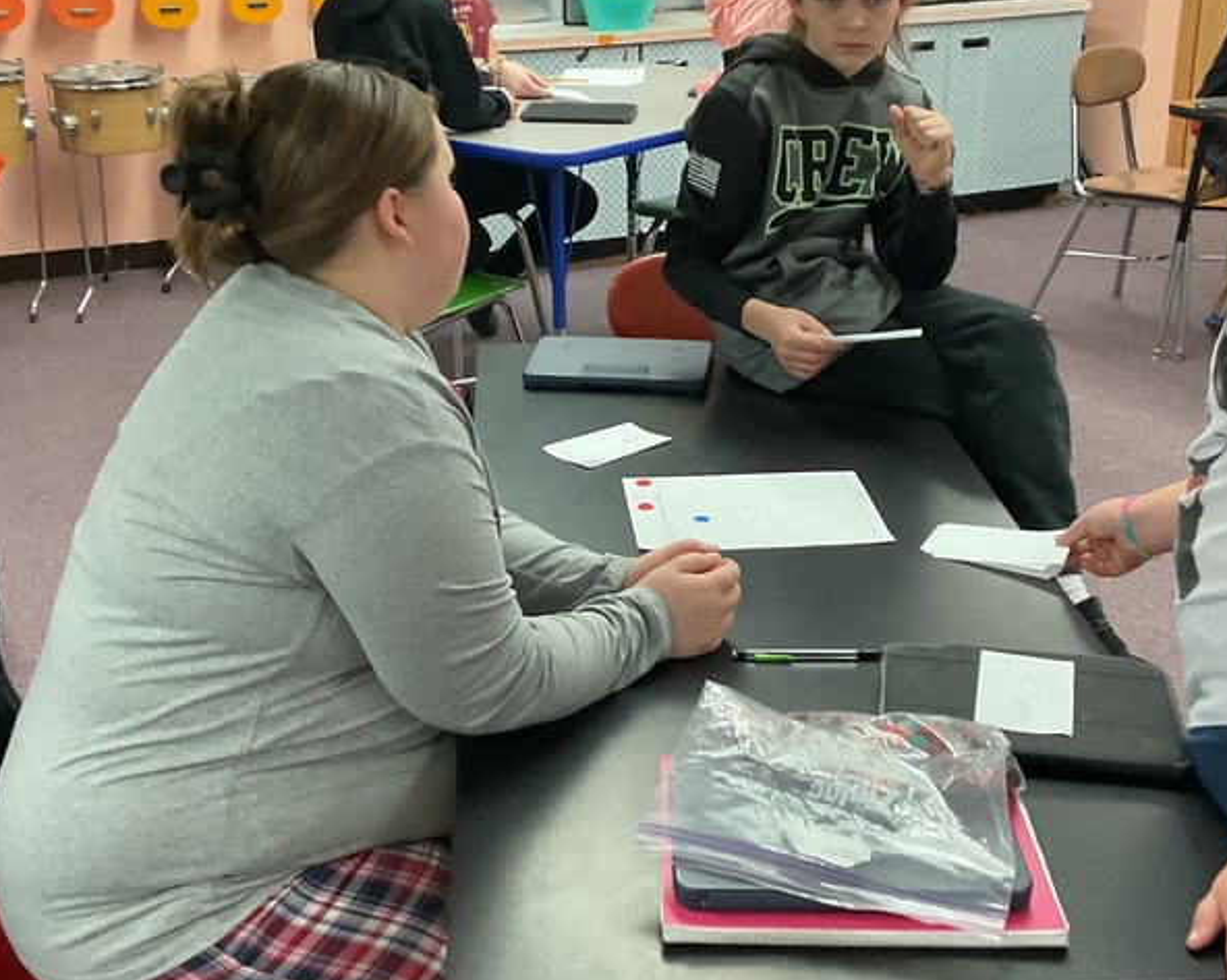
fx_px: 1779
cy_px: 423
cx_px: 655
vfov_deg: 30.8
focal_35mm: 49
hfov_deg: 38.0
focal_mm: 3
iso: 160
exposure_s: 1/60
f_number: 1.8
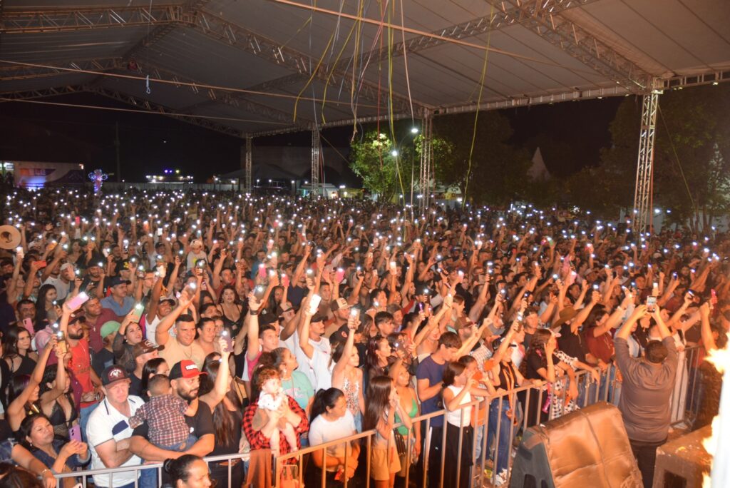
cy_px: 244
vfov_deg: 48.0
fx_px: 548
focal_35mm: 27
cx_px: 365
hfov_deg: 67.4
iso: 800
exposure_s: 1/60
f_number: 4
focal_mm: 18
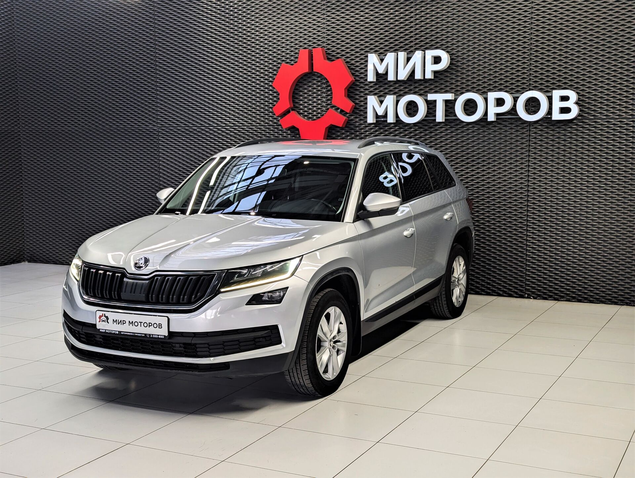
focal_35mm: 48
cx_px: 318
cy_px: 239
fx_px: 882
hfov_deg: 39.6
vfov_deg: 30.3
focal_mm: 6.81
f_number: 1.85
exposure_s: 1/179
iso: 42
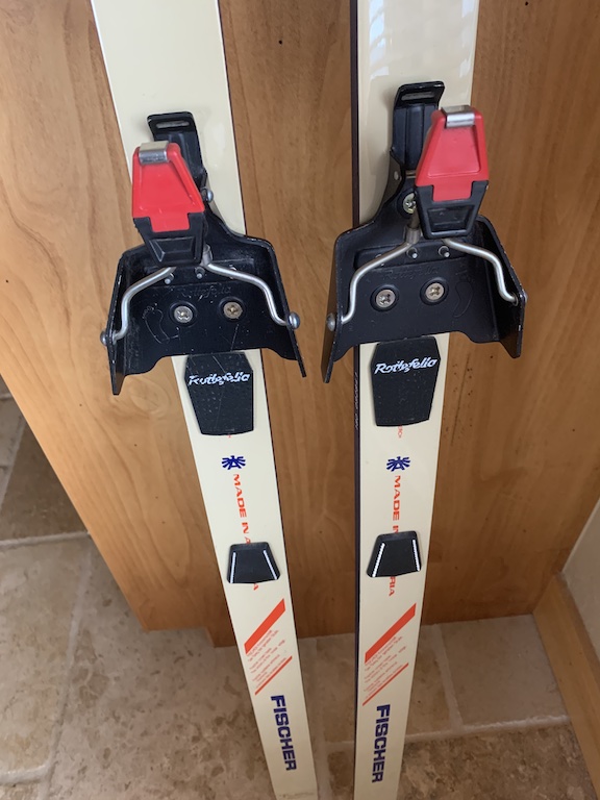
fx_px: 601
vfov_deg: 67.3
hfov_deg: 53.1
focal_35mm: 26
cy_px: 400
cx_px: 300
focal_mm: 4.25
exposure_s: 1/50
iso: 400
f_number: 1.8
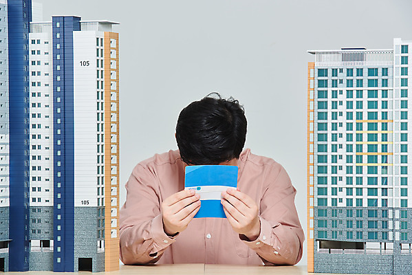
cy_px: 138
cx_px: 206
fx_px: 1946
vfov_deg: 8.1
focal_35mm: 170
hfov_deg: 12.1
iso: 100
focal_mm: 170
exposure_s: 1/125
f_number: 13
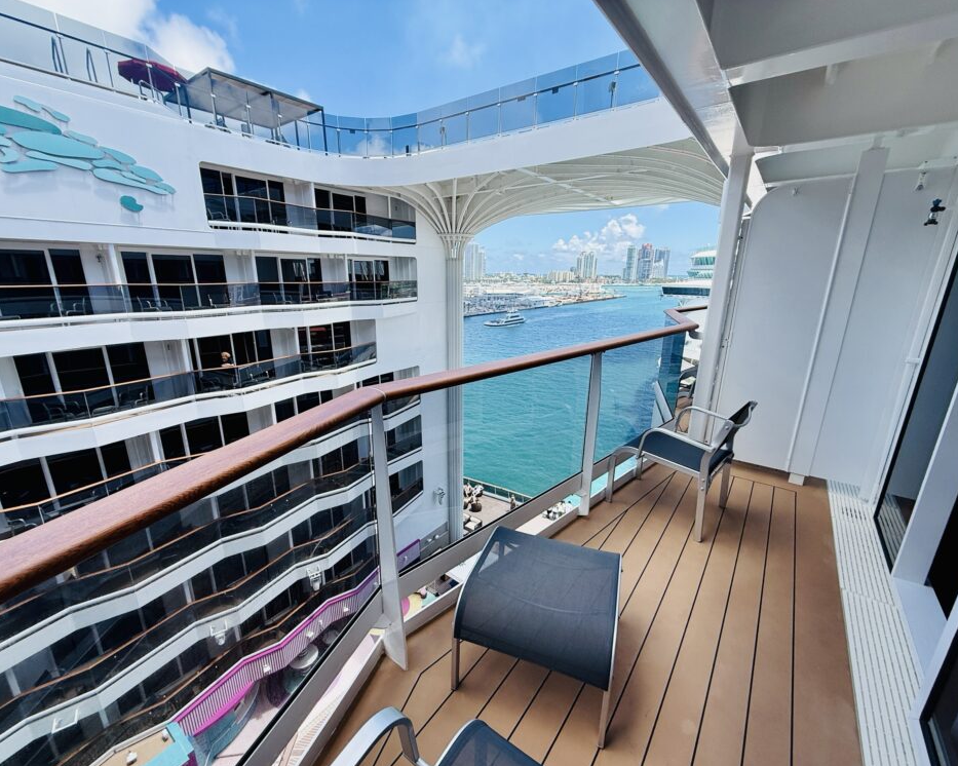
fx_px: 425
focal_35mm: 15
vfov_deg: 84.0
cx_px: 474
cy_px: 391
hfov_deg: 96.8
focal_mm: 2.22
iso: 64
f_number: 2.2
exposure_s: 1/914
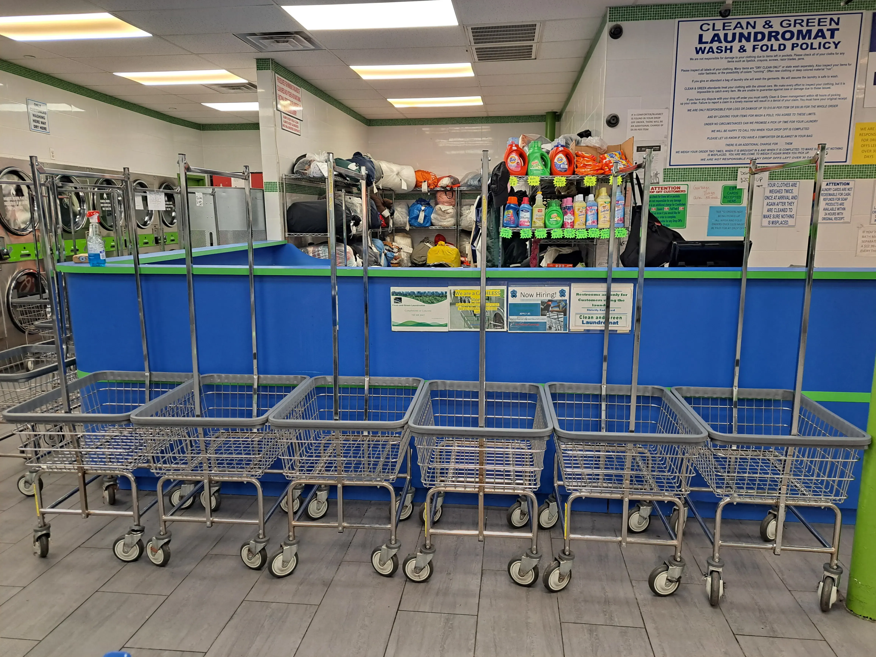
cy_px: 328
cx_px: 438
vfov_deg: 56.8
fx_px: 607
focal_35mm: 24
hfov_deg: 71.6
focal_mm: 5.23
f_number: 1.8
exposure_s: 1/60
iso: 80
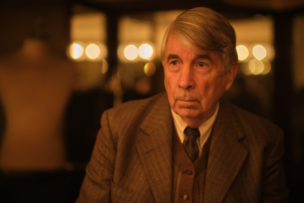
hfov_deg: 27.0
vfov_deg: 18.2
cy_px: 102
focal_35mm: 75
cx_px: 152
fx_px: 633
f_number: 1.3
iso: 1600
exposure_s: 1/125
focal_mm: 50
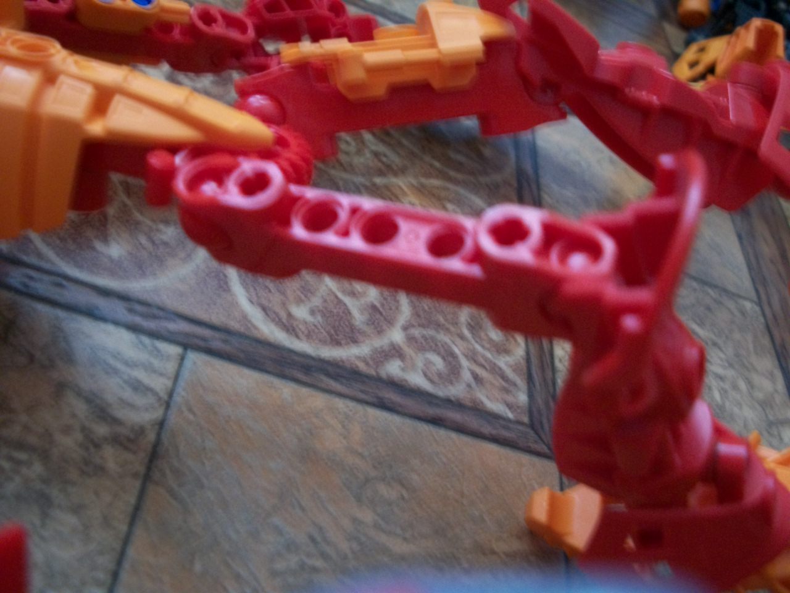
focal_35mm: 35
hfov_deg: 52.6
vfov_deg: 40.7
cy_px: 296
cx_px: 395
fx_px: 799
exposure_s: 1/8
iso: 250
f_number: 3.1
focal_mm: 6.3
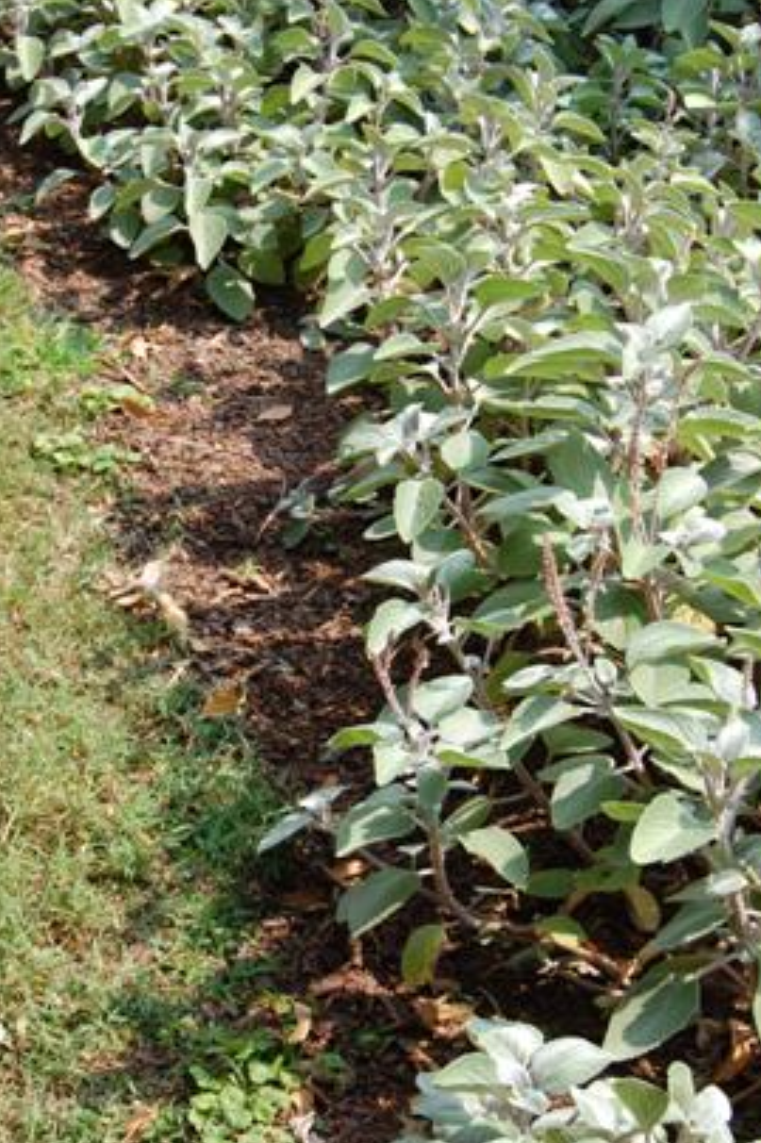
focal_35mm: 76
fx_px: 2412
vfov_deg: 26.7
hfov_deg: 17.9
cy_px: 532
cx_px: 365
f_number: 7.1
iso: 200
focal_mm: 32
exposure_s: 1/200
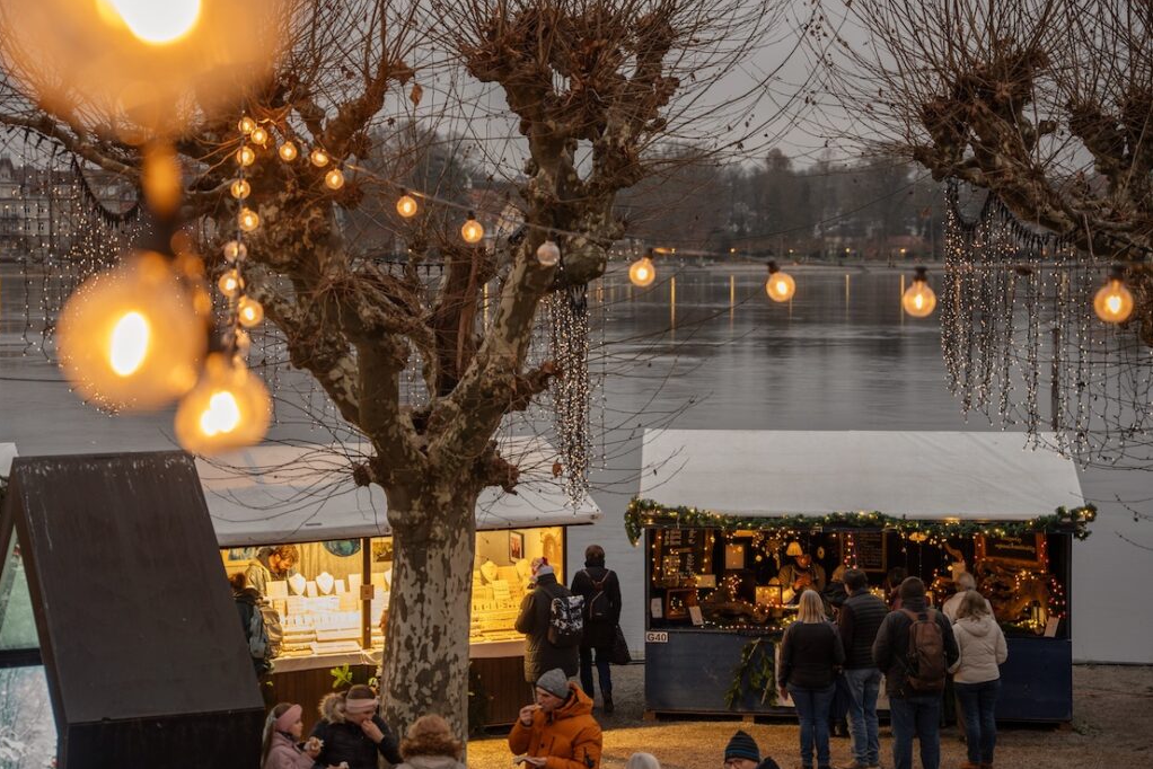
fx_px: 2435
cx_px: 529
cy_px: 359
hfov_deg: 26.6
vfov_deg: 18.0
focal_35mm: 76
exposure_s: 1/80
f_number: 2.8
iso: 500
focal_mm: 70
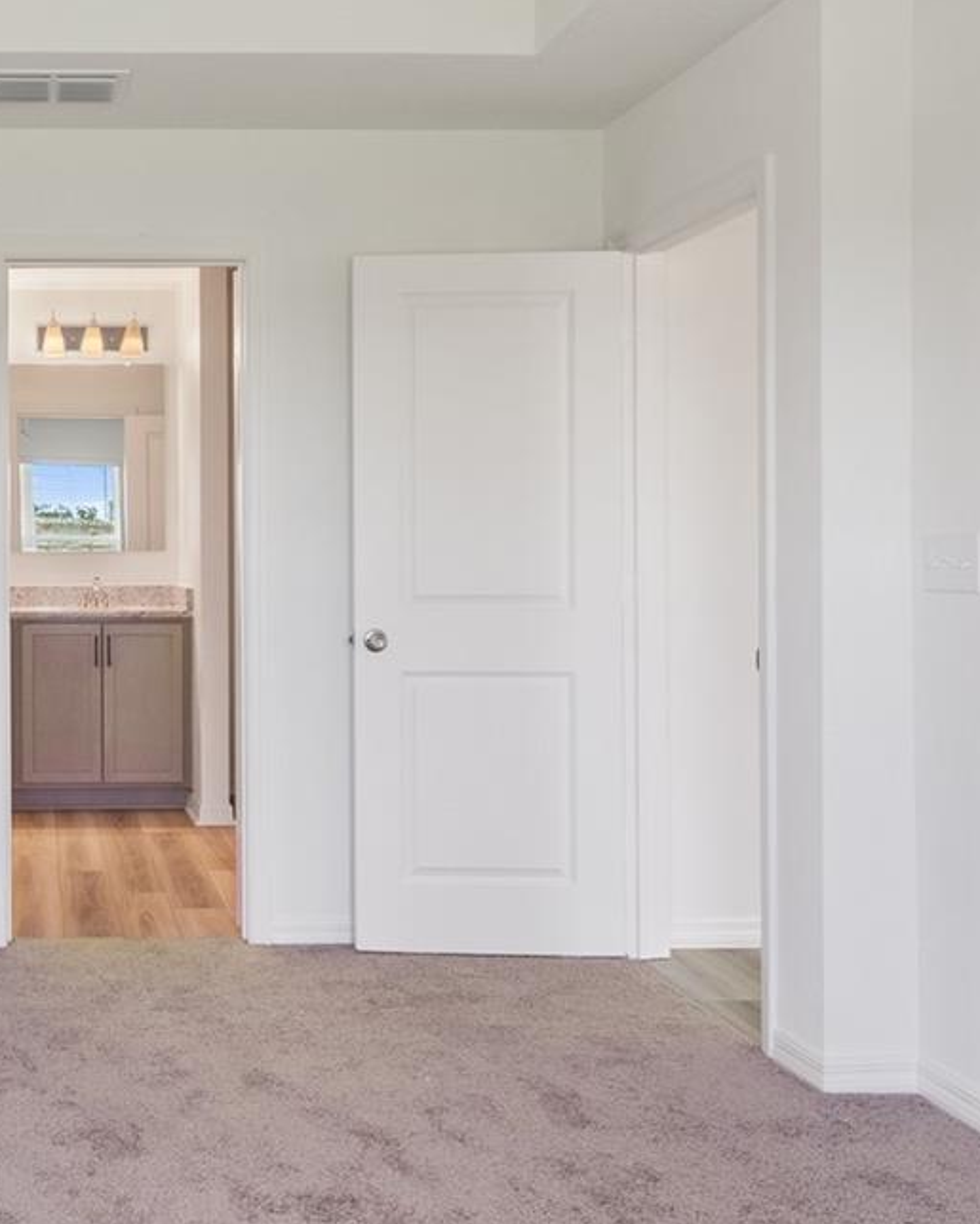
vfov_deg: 51.3
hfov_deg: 38.5
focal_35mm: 35
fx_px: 1268
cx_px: 48
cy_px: 520
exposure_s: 1/15
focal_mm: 10
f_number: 4.5
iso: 400
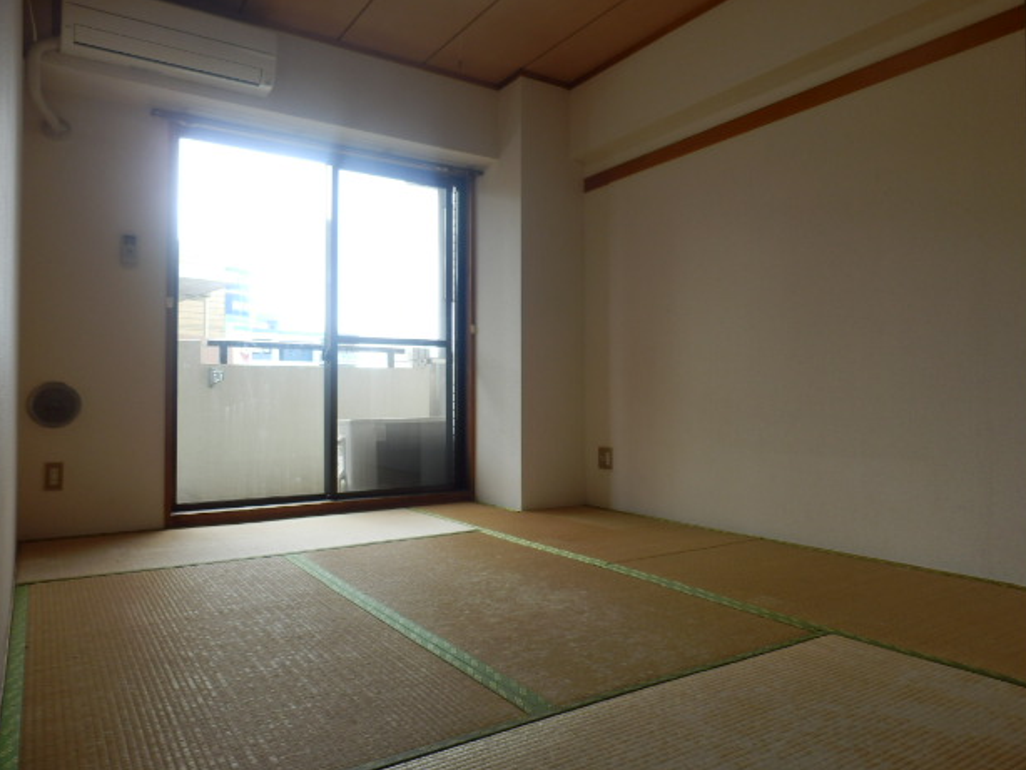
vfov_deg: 54.9
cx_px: 533
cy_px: 384
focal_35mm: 25
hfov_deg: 69.3
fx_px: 741
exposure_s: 1/125
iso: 80
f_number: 3
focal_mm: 4.2
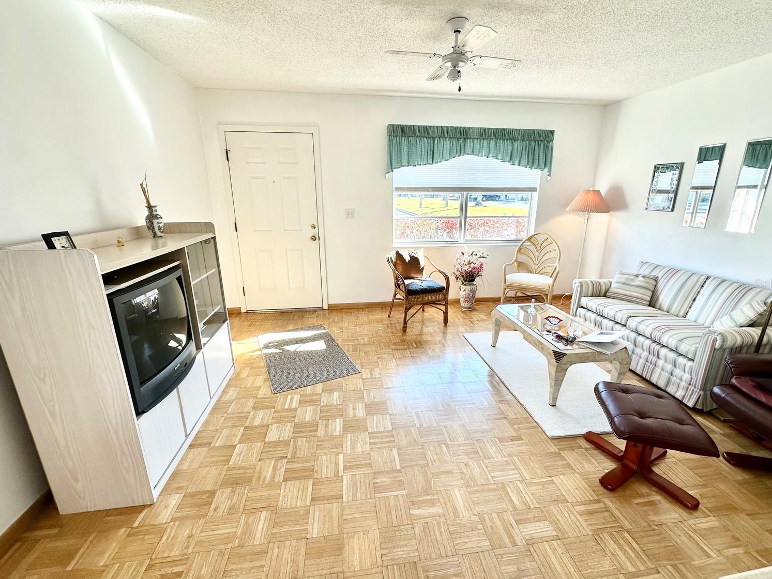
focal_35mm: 15
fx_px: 335
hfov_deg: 98.2
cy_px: 283
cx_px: 390
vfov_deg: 81.7
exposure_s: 1/120
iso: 50
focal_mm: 2.22
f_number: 2.2
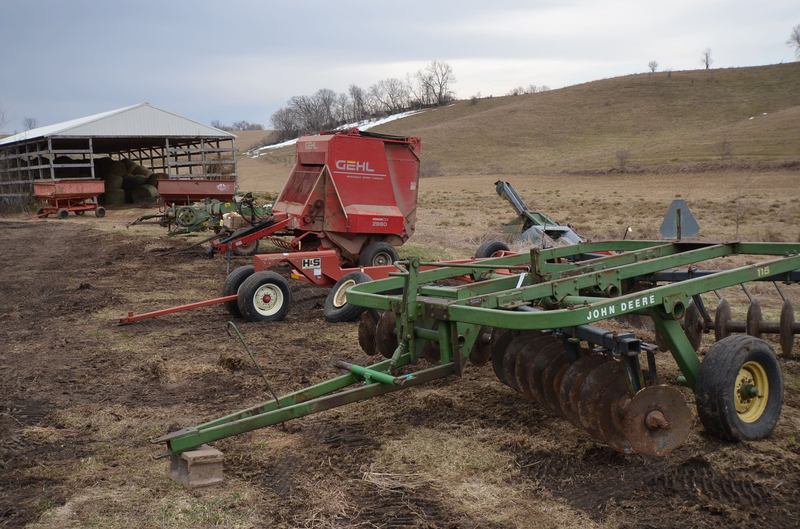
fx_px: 798
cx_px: 400
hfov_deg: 53.2
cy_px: 264
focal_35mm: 36
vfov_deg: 36.7
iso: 200
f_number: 8
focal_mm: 24
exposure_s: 1/250
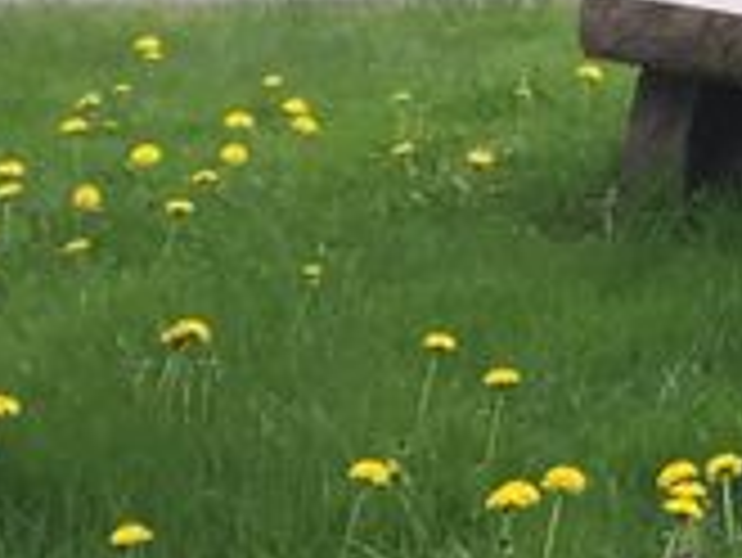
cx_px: 2168
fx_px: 4526
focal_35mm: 211
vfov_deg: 6.7
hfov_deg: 8.1
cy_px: -828
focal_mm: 4.15
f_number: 2.2
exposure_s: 1/542
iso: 32
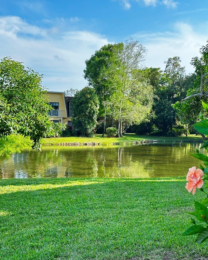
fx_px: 485
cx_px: 111
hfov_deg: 24.2
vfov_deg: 30.0
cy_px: 130
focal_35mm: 63
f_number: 1.78
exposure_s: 1/1258
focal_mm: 6.86
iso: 64
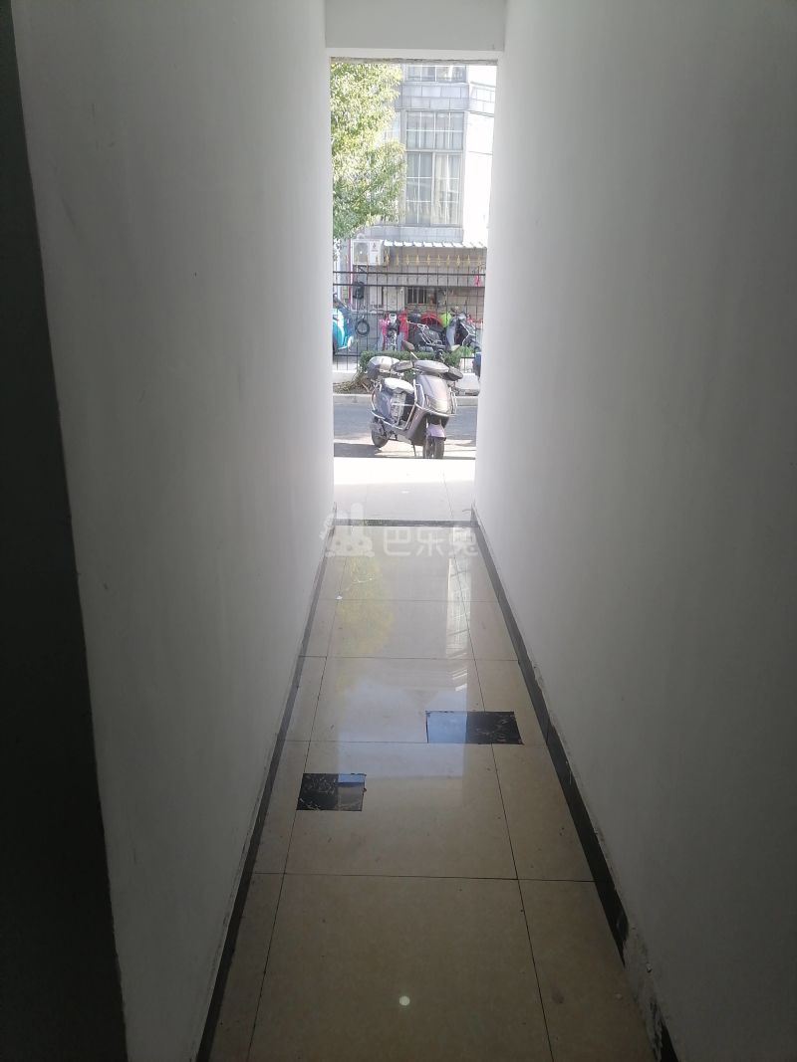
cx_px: 398
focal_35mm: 27
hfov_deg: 51.3
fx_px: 829
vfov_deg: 65.3
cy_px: 531
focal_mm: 5.3
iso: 50
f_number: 1.8
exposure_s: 1/102
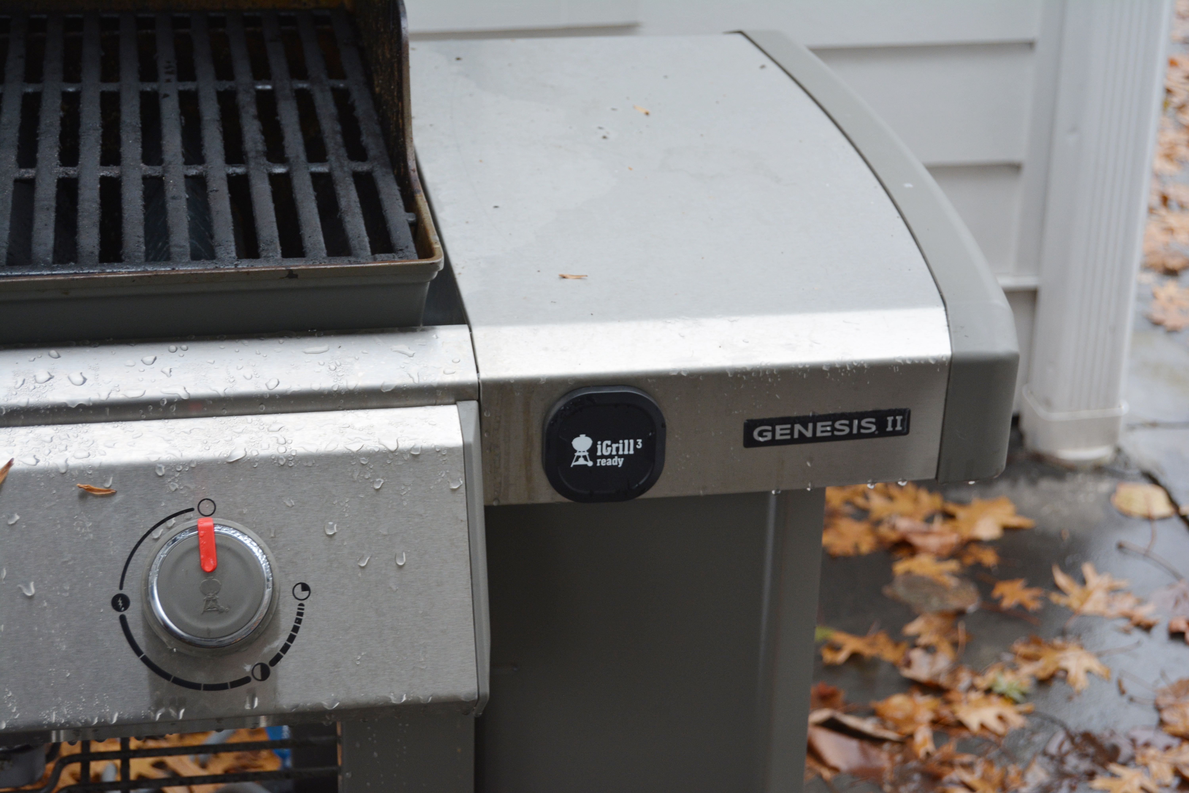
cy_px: 396
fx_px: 2477
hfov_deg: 27.0
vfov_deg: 18.2
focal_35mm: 75
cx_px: 594
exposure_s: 1/100
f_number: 5.6
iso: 400
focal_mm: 50
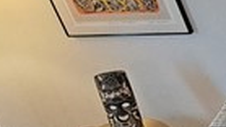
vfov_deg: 5.9
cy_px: 373
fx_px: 1150
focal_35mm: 192
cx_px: 602
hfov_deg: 9.5
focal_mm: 5.23
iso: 320
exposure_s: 1/60
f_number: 1.8
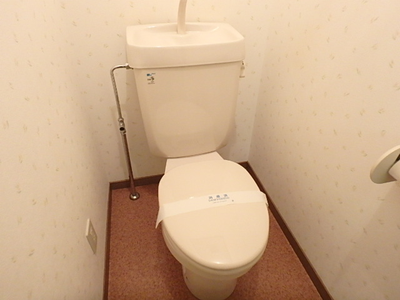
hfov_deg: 79.0
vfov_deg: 63.4
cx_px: 200
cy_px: 150
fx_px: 243
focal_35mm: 21
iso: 800
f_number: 3.5
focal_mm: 3.7
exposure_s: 1/20
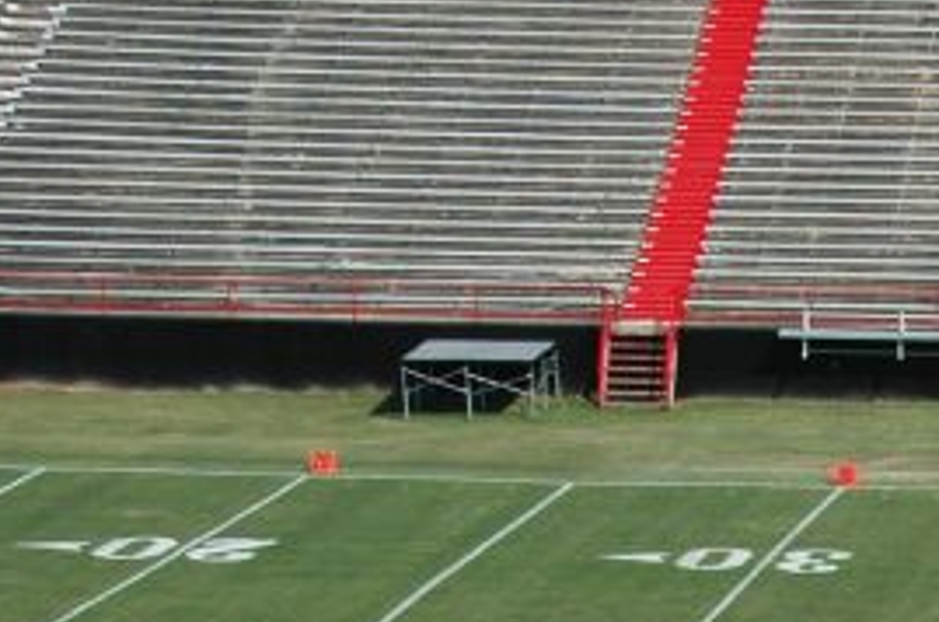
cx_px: 1581
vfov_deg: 7.3
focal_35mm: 183
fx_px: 4762
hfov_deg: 10.7
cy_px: 1024
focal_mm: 32
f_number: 10
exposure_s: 1/320
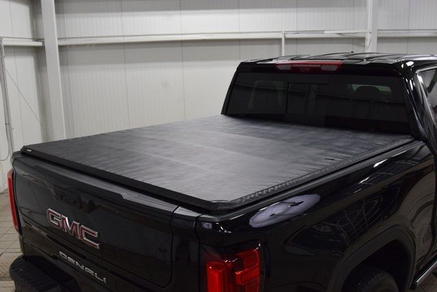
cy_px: 146
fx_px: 437
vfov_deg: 36.9
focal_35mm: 36
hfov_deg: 53.1
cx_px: 218
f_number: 8
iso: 1600
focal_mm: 24
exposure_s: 1/60
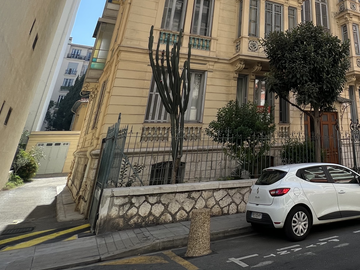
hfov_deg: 58.5
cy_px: 3
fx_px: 281
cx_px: 305
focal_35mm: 27
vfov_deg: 44.2
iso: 32
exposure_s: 1/874
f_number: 1.8
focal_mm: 1.57
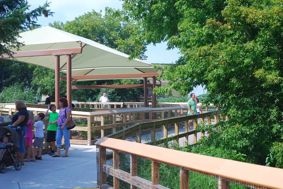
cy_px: 94
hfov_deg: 27.0
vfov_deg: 18.2
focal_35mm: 75
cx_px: 142
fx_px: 590
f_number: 6.3
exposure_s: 1/160
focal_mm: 50
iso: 100
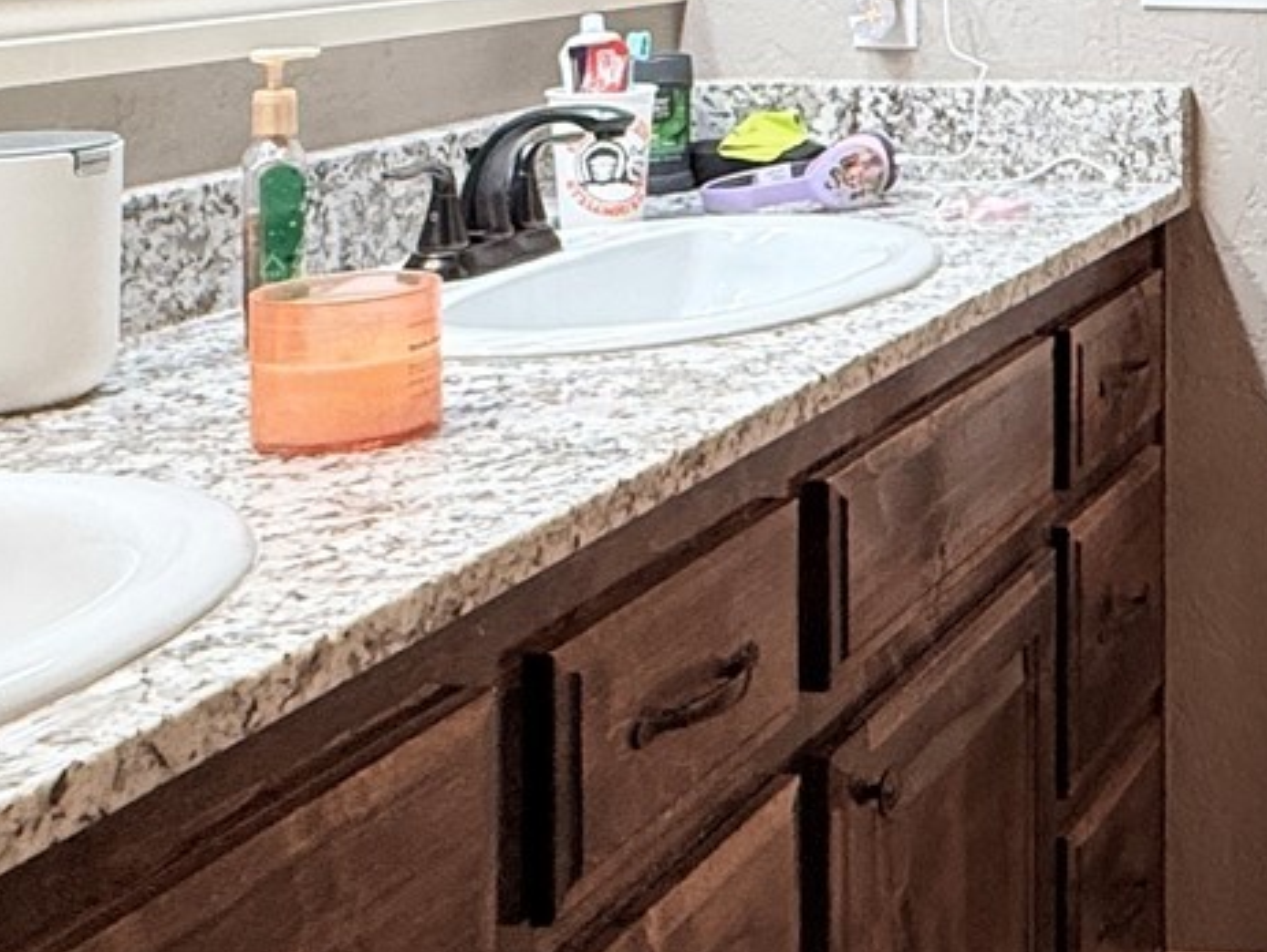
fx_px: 2125
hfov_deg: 27.2
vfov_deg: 23.5
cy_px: -129
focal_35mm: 58
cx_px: 1691
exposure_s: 1/120
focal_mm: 2.22
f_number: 2.2
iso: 160
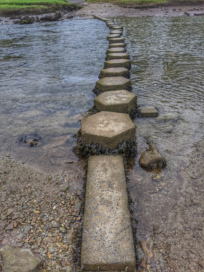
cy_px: 136
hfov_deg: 51.4
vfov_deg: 65.3
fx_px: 212
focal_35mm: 27
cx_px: 102
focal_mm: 4.44
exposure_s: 1/61
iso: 58
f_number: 1.8
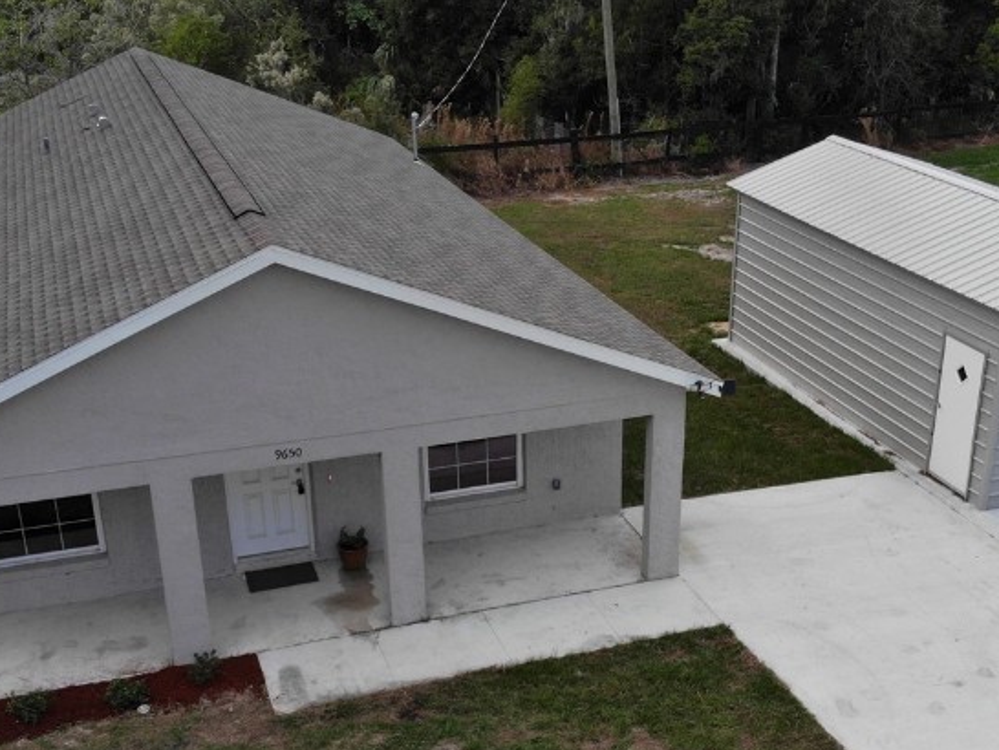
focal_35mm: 45
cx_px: 531
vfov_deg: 32.0
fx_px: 1299
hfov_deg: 42.0
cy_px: 496
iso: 125
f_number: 2.8
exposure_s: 1/30
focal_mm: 4.5
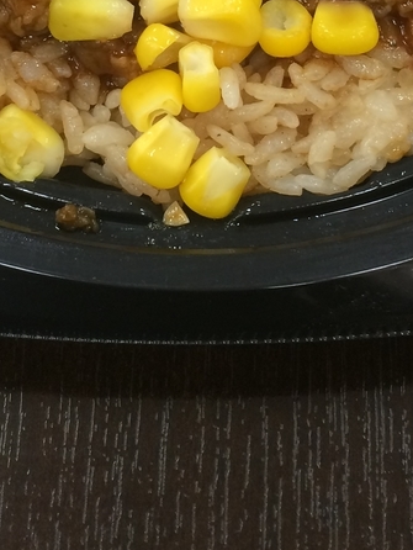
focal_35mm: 78
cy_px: -4
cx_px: 210
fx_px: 1240
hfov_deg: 18.9
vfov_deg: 23.9
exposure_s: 1/30
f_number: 2.2
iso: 80
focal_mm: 4.15
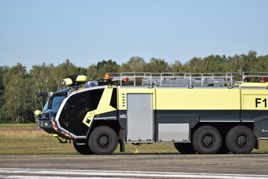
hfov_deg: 9.1
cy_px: 90
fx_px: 1676
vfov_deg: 6.1
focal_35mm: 225
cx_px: 134
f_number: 5
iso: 100
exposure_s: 1/800
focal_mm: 150
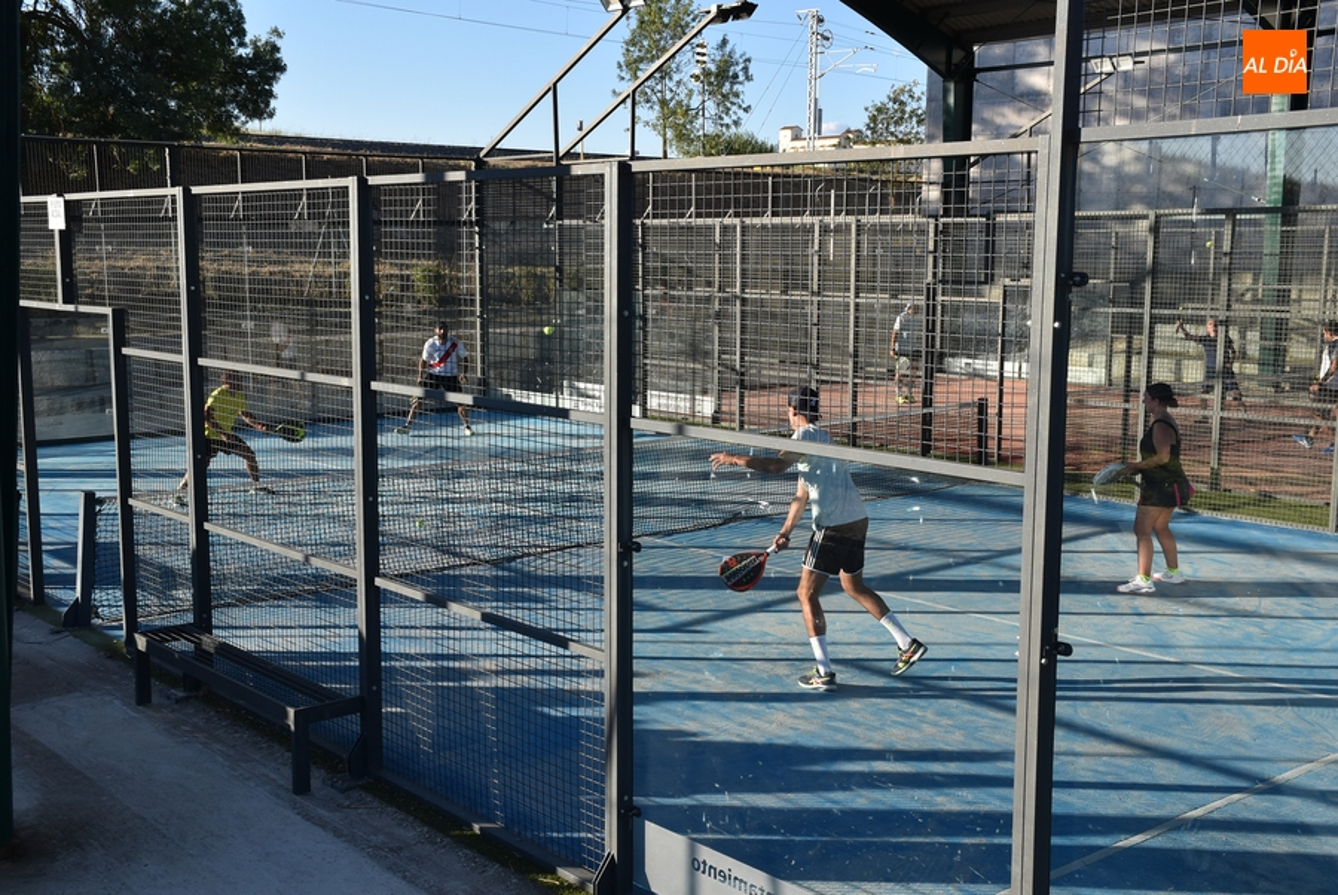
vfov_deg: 33.1
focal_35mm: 40
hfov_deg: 47.9
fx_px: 1507
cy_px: 448
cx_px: 669
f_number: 8
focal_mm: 27
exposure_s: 1/250
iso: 220
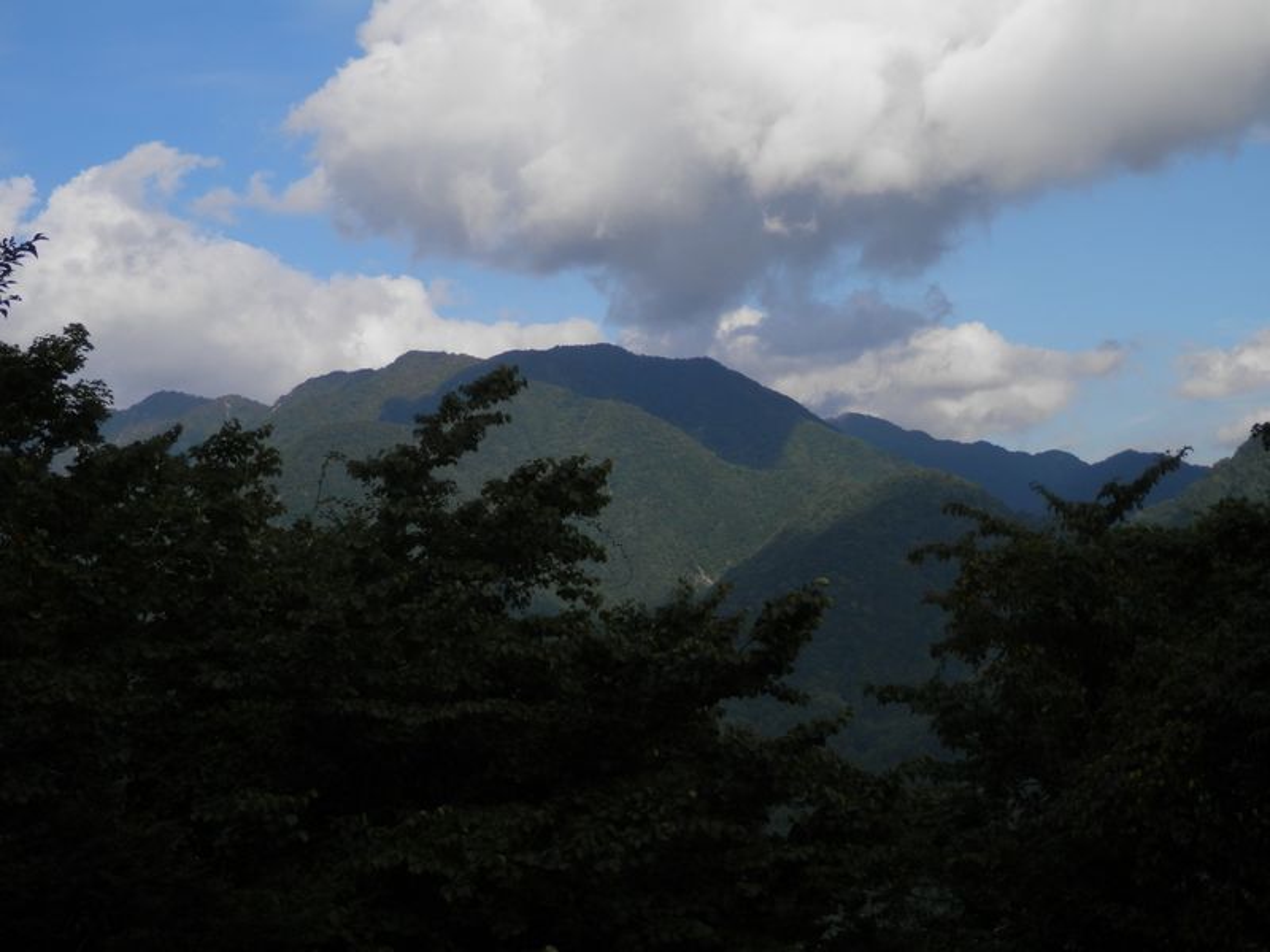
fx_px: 1798
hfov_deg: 38.9
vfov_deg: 29.7
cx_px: 635
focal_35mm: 49
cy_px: 476
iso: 80
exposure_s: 1/125
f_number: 11.2
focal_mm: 8.9
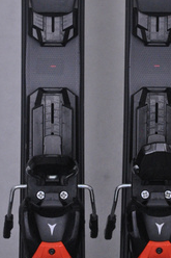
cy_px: 74
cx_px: 103
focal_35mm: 204
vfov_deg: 10.1
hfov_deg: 6.7
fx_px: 1455
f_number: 9.5
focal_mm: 75
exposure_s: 1/125
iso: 3200
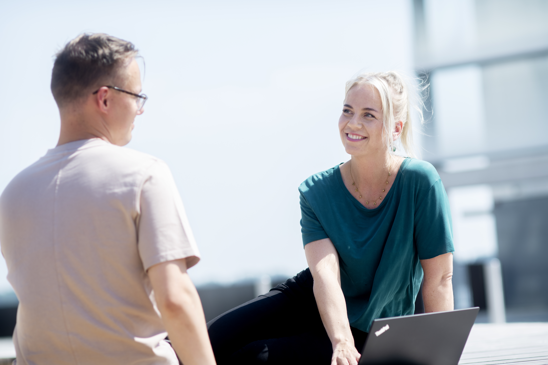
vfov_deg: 10.2
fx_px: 2055
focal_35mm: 135
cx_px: 274
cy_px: 182
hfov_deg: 15.2
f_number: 3.5
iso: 100
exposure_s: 1/1000
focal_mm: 135
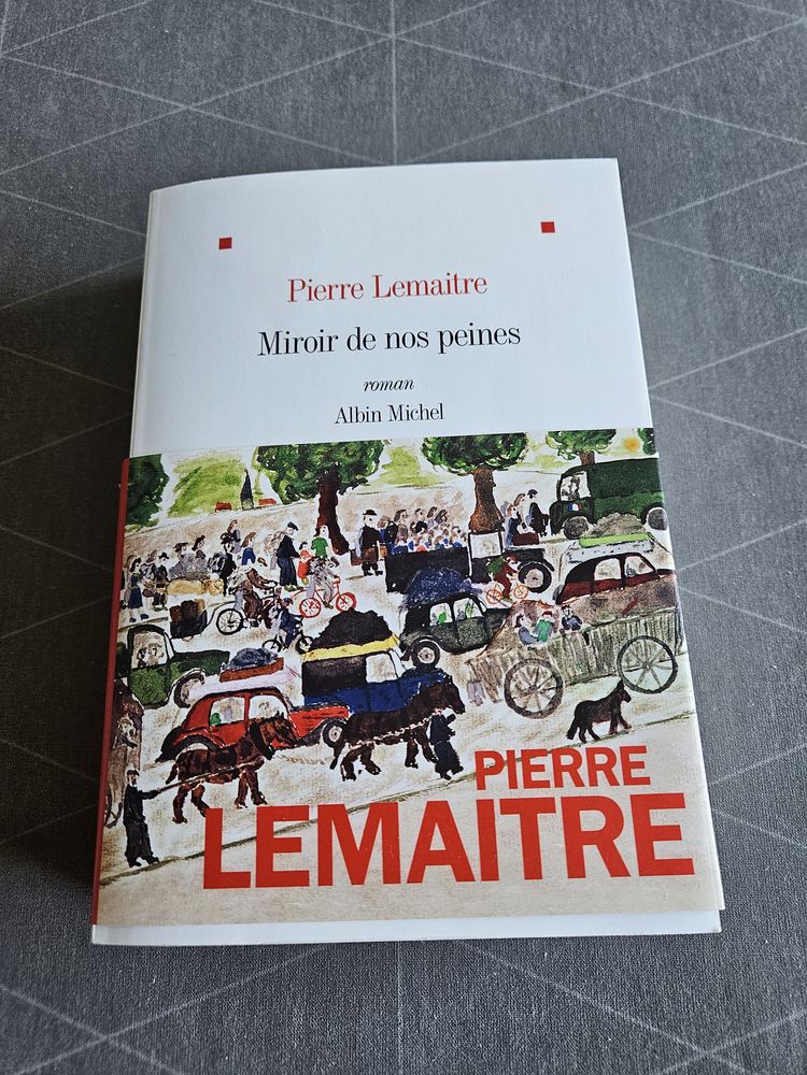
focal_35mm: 23
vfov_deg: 73.9
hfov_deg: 58.9
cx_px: 404
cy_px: 538
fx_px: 715
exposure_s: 1/142
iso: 400
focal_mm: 5.4
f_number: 1.8
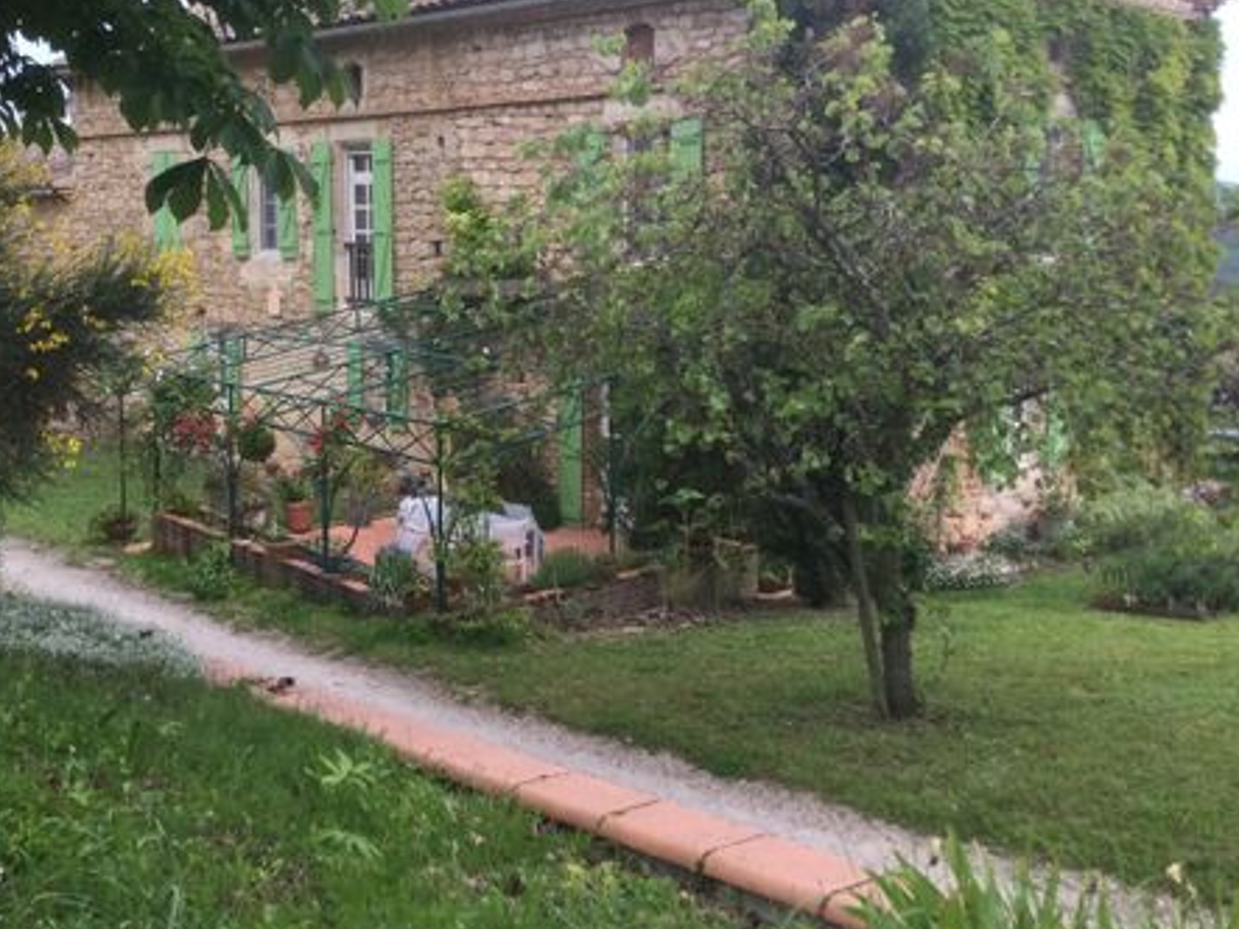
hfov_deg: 44.5
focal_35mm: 42
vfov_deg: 34.1
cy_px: 344
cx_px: 489
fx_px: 1503
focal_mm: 3.3
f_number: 2.4
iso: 25
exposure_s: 1/33
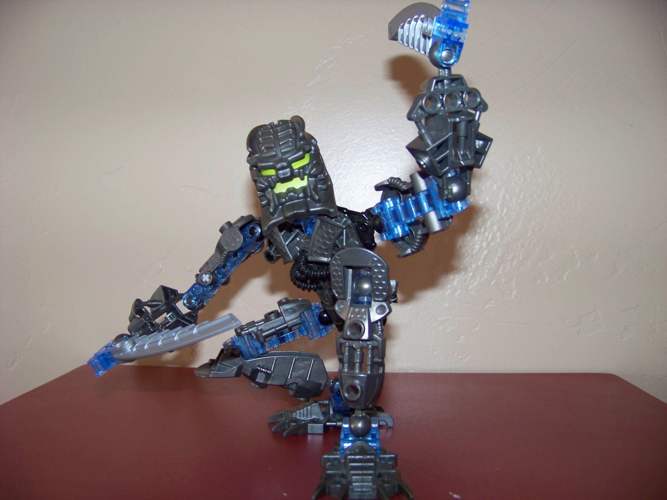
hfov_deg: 51.4
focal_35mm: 36
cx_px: 334
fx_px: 694
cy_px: 250
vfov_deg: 39.7
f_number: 2.8
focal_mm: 5.85
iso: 200
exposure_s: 1/30
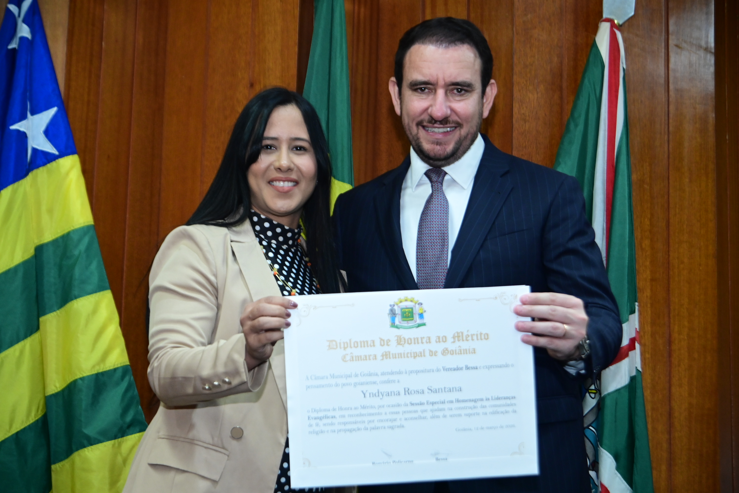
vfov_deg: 18.2
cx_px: 370
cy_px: 246
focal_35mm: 75
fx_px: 1539
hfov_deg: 27.0
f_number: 6.3
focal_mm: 75
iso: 3200
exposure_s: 1/125
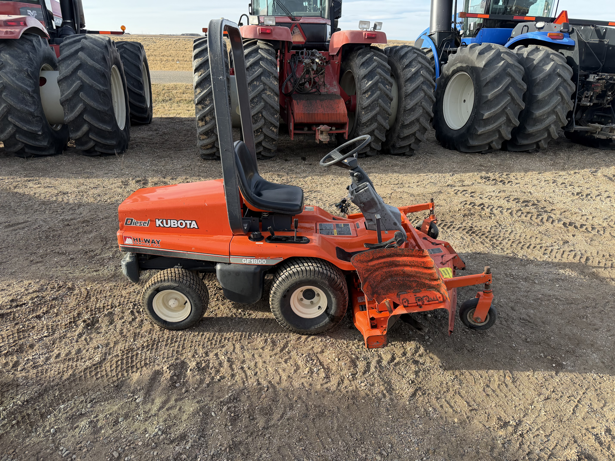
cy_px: 230
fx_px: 426
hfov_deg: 71.6
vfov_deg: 56.8
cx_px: 308
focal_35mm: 24
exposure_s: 1/1250
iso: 100
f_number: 1.78
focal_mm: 6.76
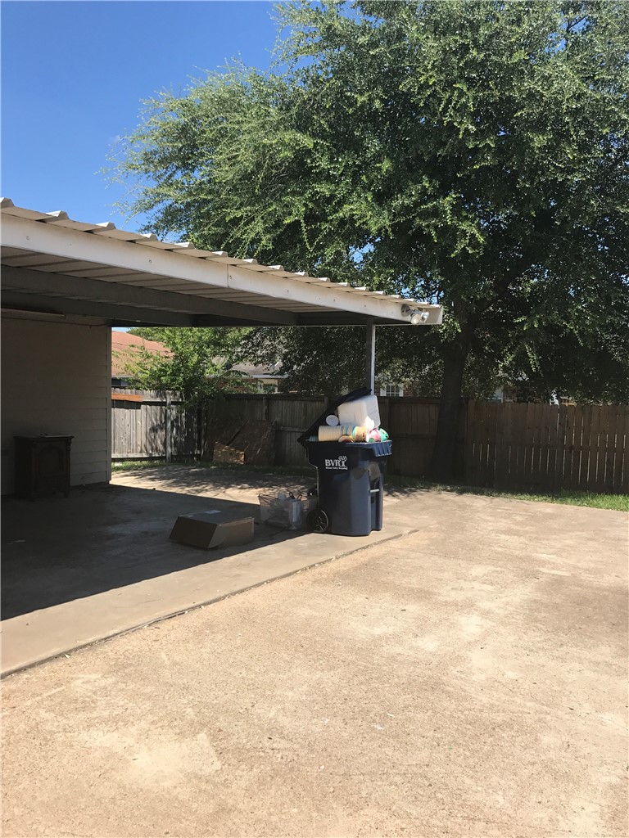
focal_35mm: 28
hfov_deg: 49.7
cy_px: 419
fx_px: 678
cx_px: 314
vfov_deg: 63.4
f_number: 1.8
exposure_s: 1/2283
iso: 20
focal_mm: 3.99
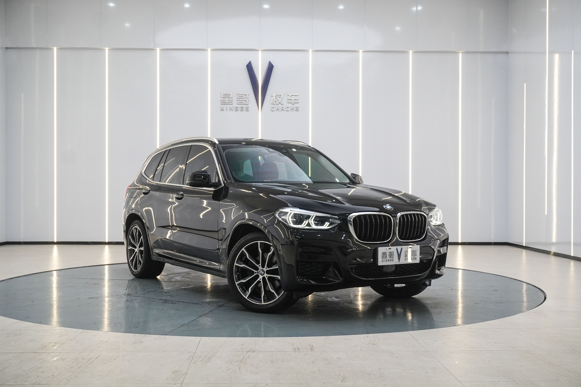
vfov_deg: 31.9
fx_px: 678
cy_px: 194
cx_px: 290
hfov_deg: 46.4
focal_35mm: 42
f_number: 6.3
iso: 1000
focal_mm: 28
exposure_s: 1/80
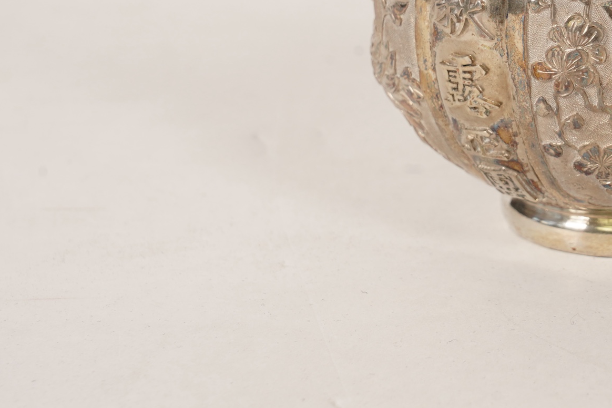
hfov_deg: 8.8
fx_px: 3944
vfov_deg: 5.9
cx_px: 606
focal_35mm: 232
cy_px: 49
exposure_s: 1/125
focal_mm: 105
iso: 500
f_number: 11
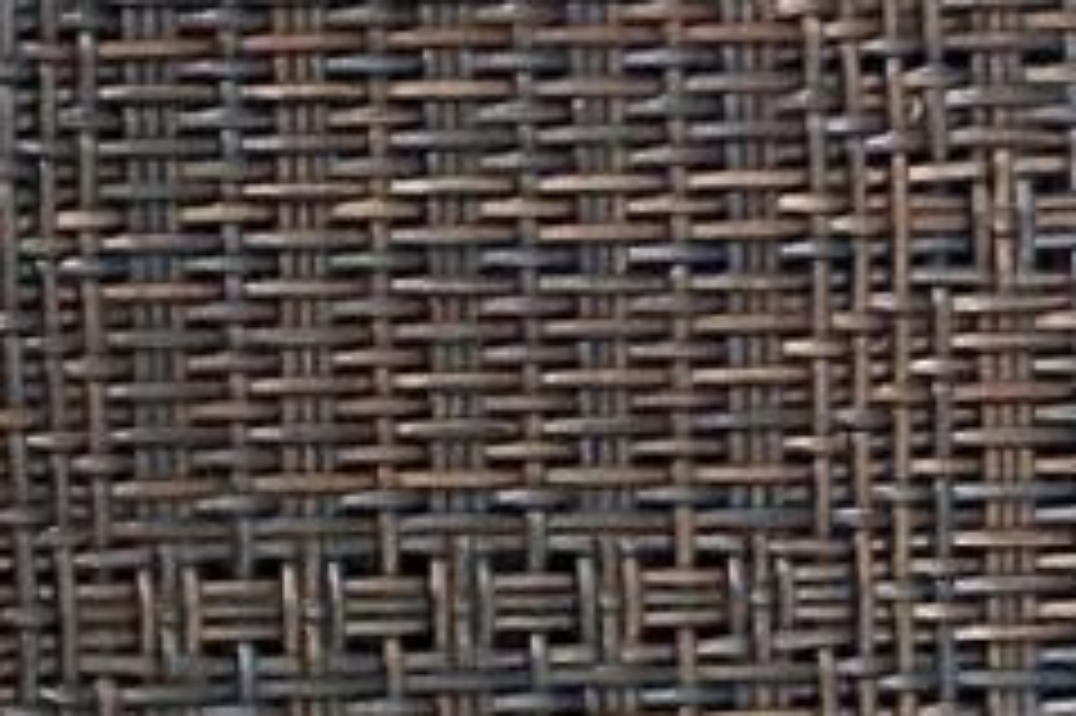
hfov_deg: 8.8
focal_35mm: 204
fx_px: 6093
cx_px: -1760
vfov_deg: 6.7
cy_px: 545
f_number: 1.8
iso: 250
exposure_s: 1/50
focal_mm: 4.25
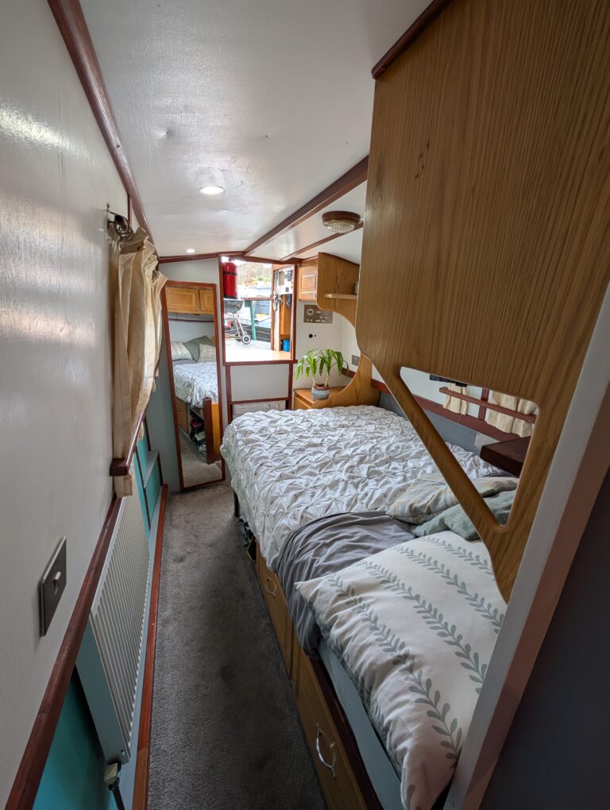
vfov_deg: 110.5
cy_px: 405
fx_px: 281
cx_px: 305
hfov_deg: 94.6
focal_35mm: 12
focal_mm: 2.02
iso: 47
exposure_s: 1/75.6
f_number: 1.7
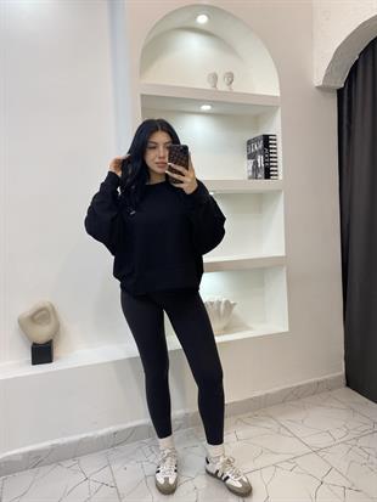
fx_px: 377
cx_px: 188
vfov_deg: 67.3
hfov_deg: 53.1
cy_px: 251
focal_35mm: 26
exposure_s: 1/100
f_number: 1.8
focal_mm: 4.25
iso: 64
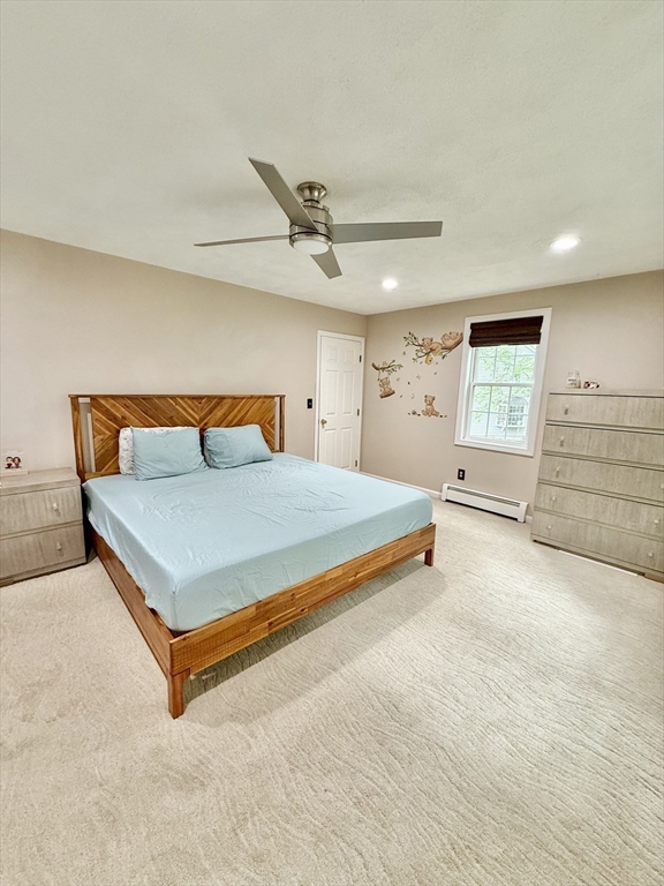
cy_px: 443
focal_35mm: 14
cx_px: 332
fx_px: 358
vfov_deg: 102.1
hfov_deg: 85.7
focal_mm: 2.22
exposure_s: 1/60
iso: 250
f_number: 2.2
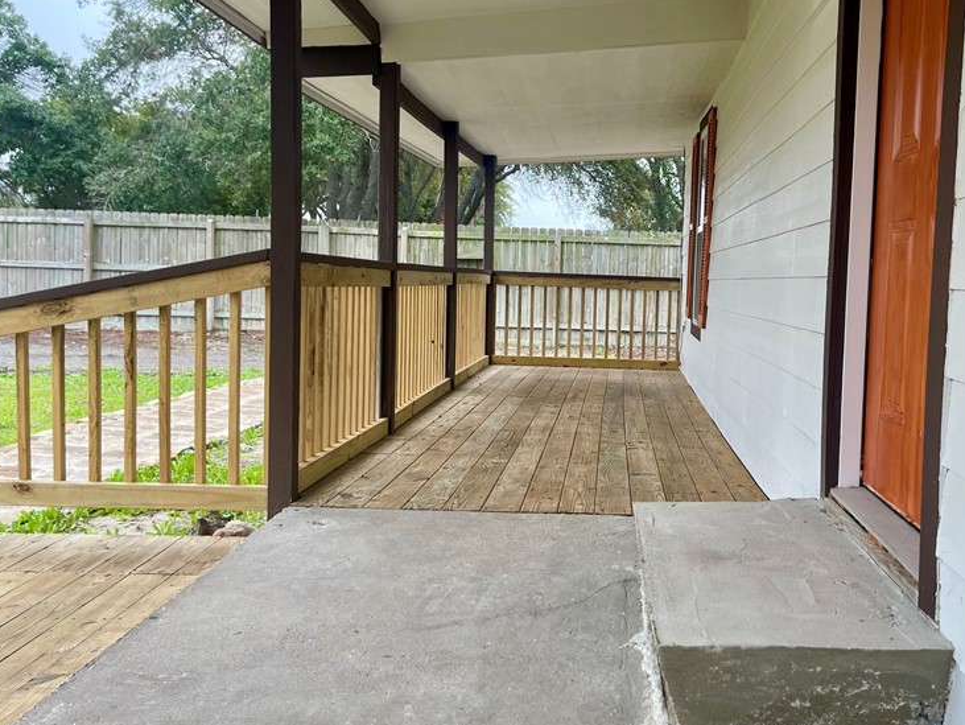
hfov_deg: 51.6
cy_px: 354
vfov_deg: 40.7
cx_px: 646
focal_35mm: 35
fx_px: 976
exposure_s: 1/160
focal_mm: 5.1
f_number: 1.6
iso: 32
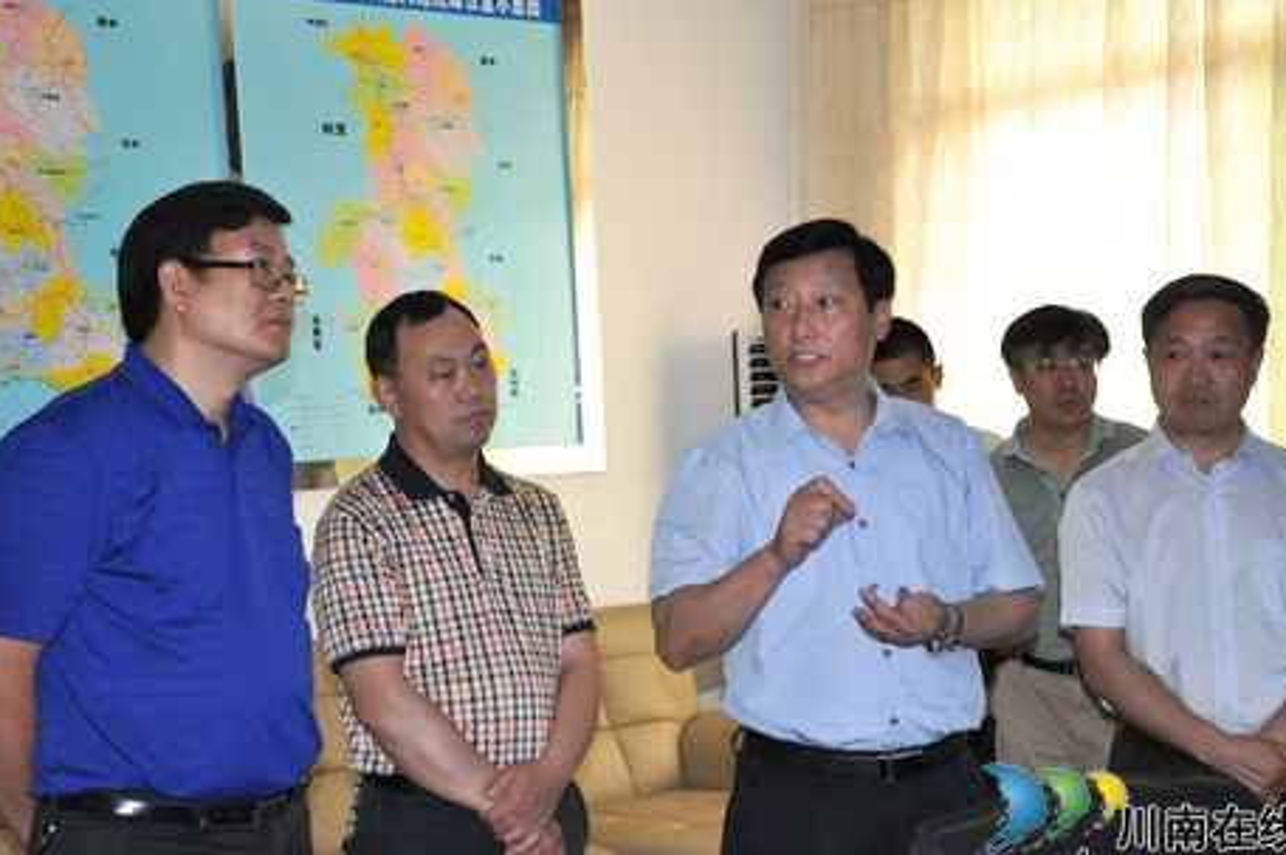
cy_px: 420
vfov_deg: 23.5
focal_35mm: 58
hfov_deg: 34.8
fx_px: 2054
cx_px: 635
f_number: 4.5
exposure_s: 1/100
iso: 800
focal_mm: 35
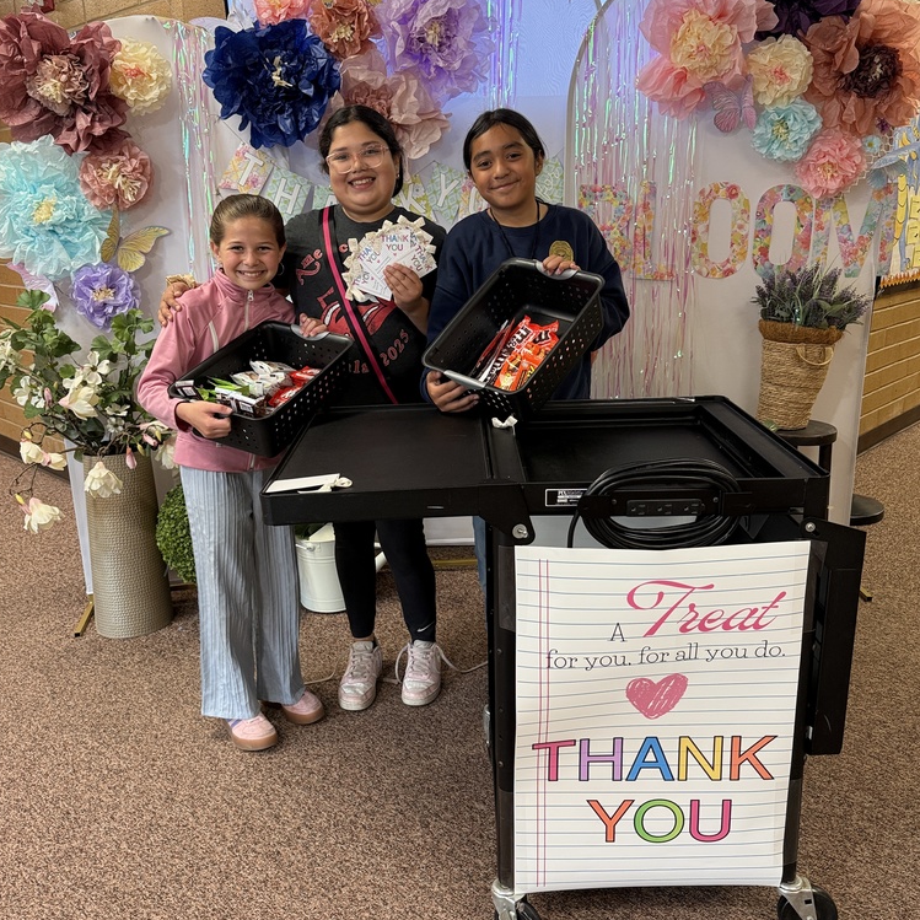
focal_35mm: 29
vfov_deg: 55.5
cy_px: 415
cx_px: 453
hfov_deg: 55.6
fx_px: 872
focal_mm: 6.76
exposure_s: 1/60
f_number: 1.78
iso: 200
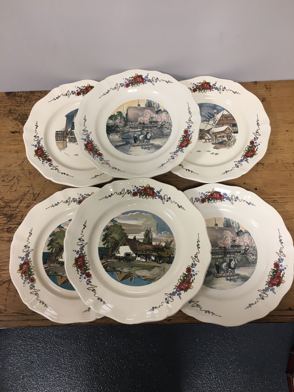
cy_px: 196
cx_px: 147
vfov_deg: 61.7
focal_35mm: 29
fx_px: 328
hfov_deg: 48.2
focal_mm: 4.15
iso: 80
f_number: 2.2
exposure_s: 1/33
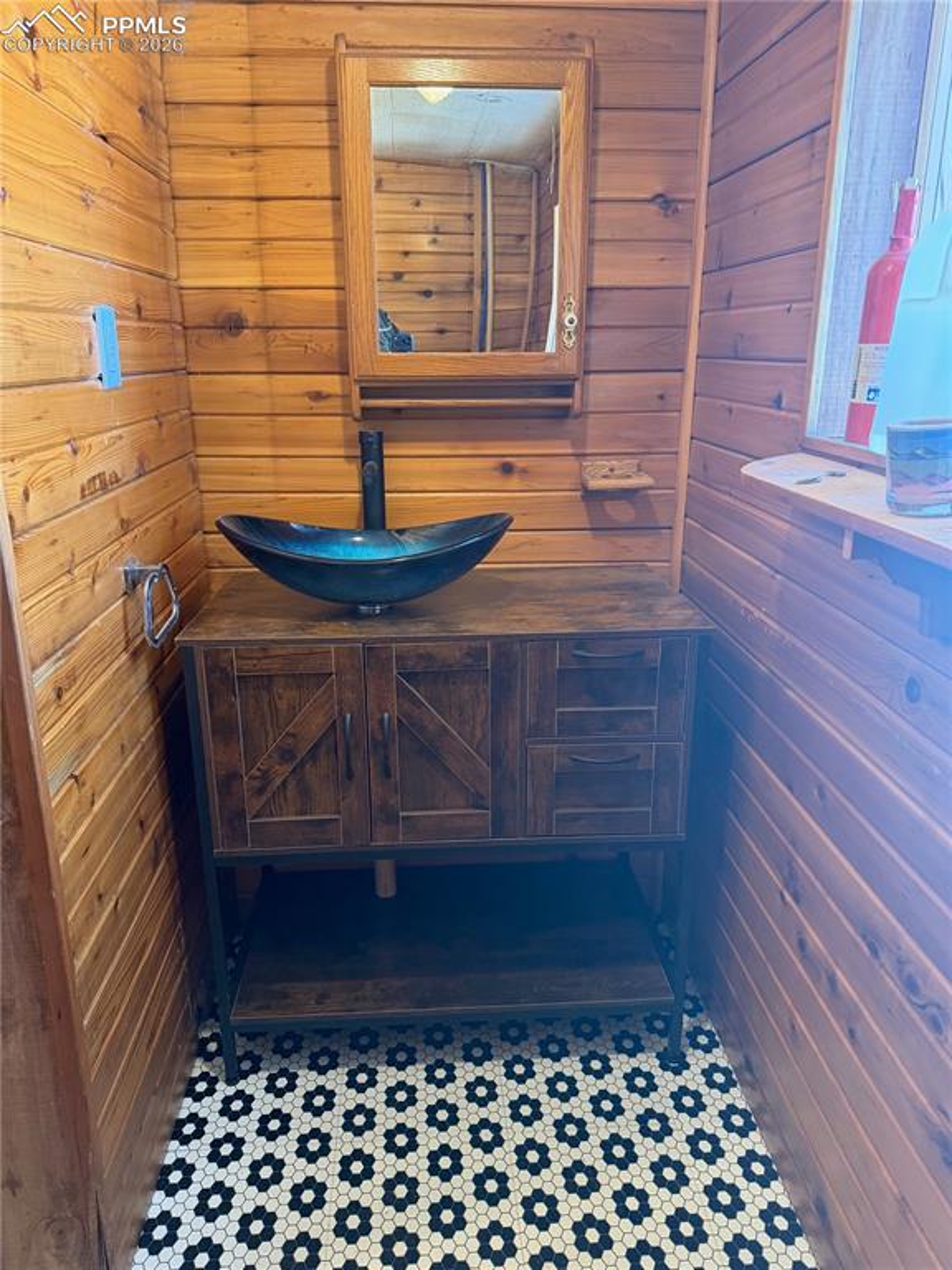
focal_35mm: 24
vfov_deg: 71.6
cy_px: 635
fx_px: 880
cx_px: 476
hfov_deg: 56.8
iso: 320
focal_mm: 6.76
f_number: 1.78
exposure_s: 1/60
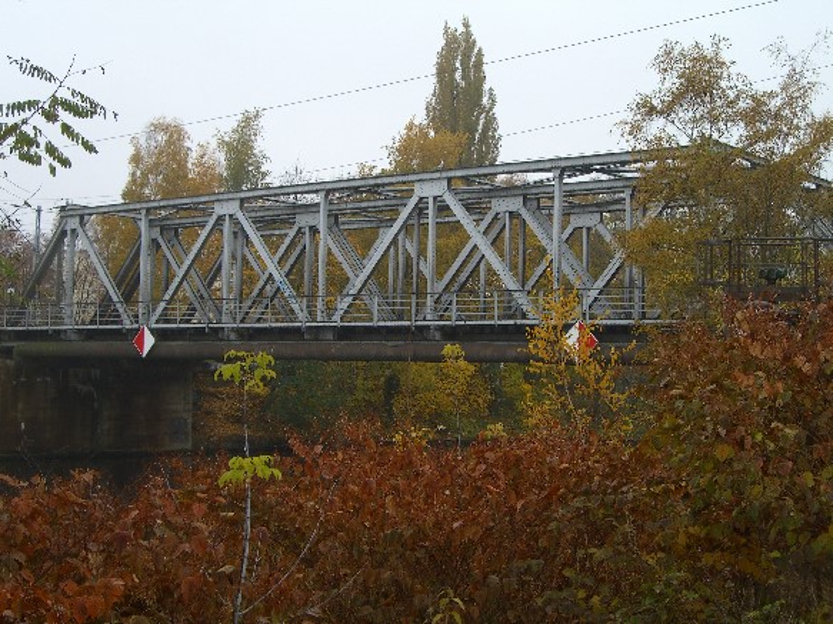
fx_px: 1371
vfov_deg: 25.7
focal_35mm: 57
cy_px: 312
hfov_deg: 33.8
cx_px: 416
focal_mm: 11.8
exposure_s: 1/80
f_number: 3.6
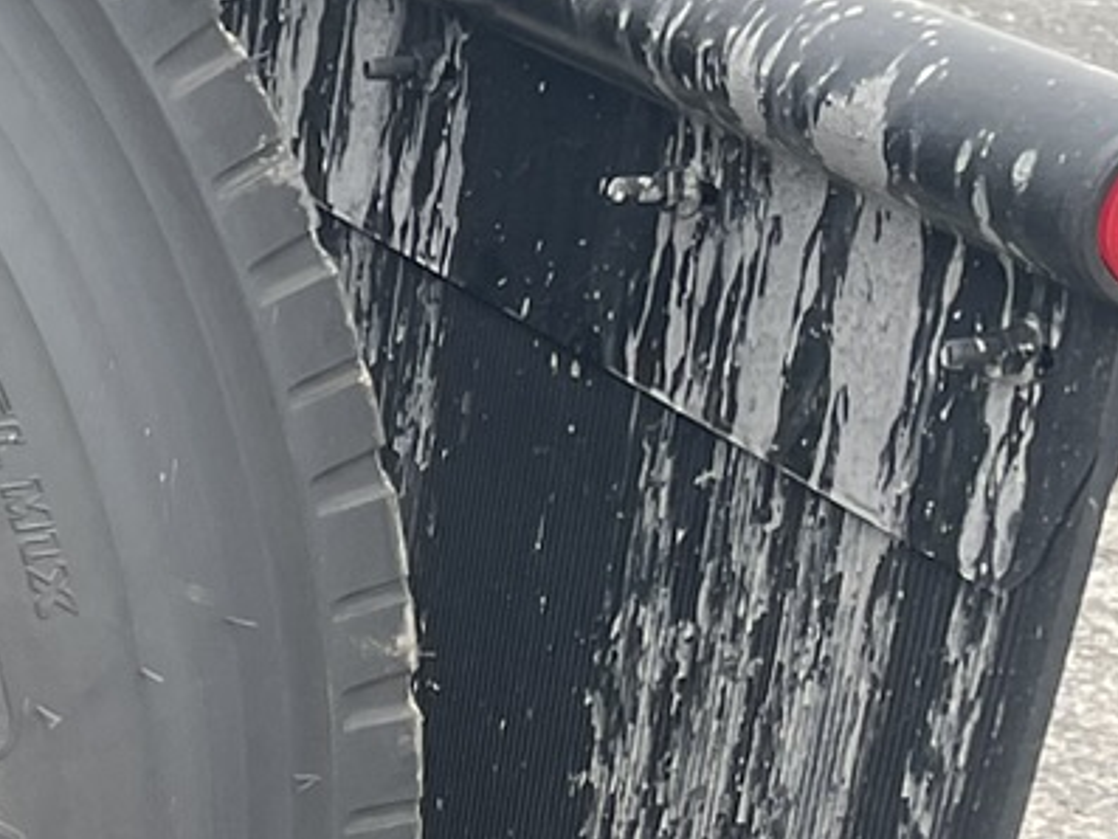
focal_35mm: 134
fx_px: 4329
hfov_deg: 11.6
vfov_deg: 10.9
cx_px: -1701
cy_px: 887
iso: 32
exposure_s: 1/506
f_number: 1.6
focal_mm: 4.2
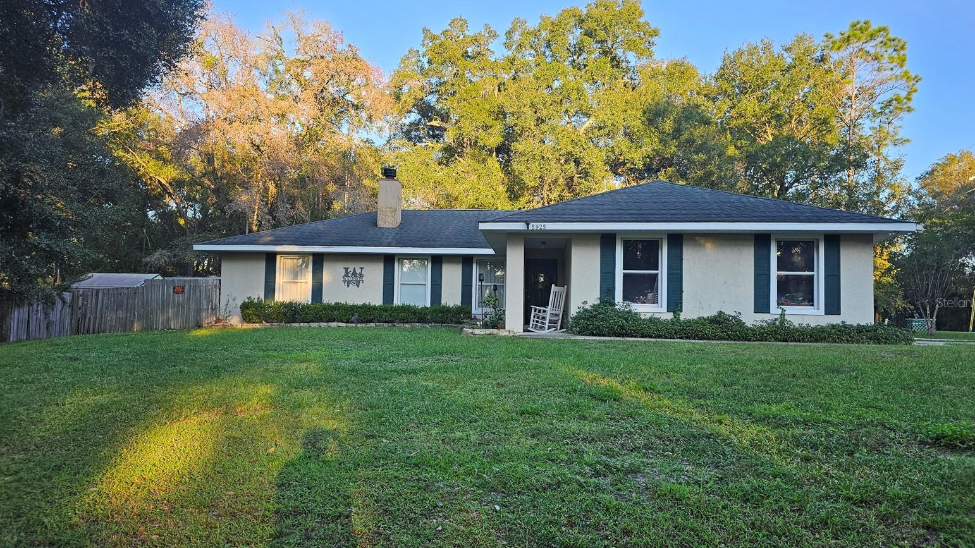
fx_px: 672
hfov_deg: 71.9
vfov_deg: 44.3
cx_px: 490
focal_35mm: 26
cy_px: 302
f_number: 1.7
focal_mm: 6.3
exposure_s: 1/180
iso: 25
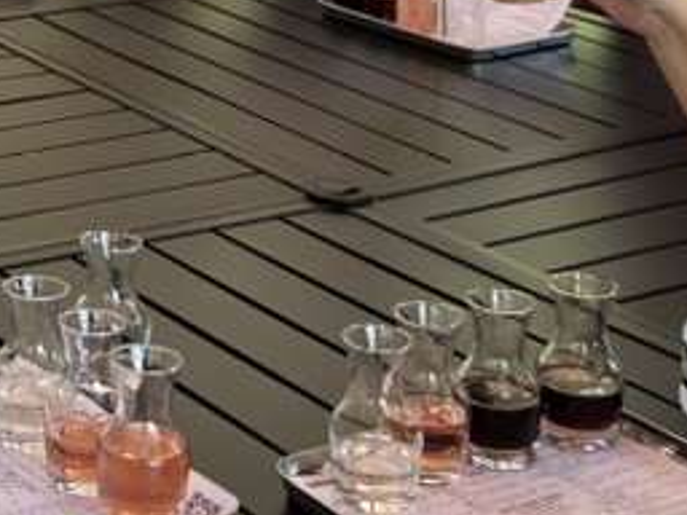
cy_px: -212
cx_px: -107
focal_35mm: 104
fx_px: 2064
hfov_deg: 18.1
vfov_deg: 13.5
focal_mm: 5.7
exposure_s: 1/212
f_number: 1.5
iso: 40
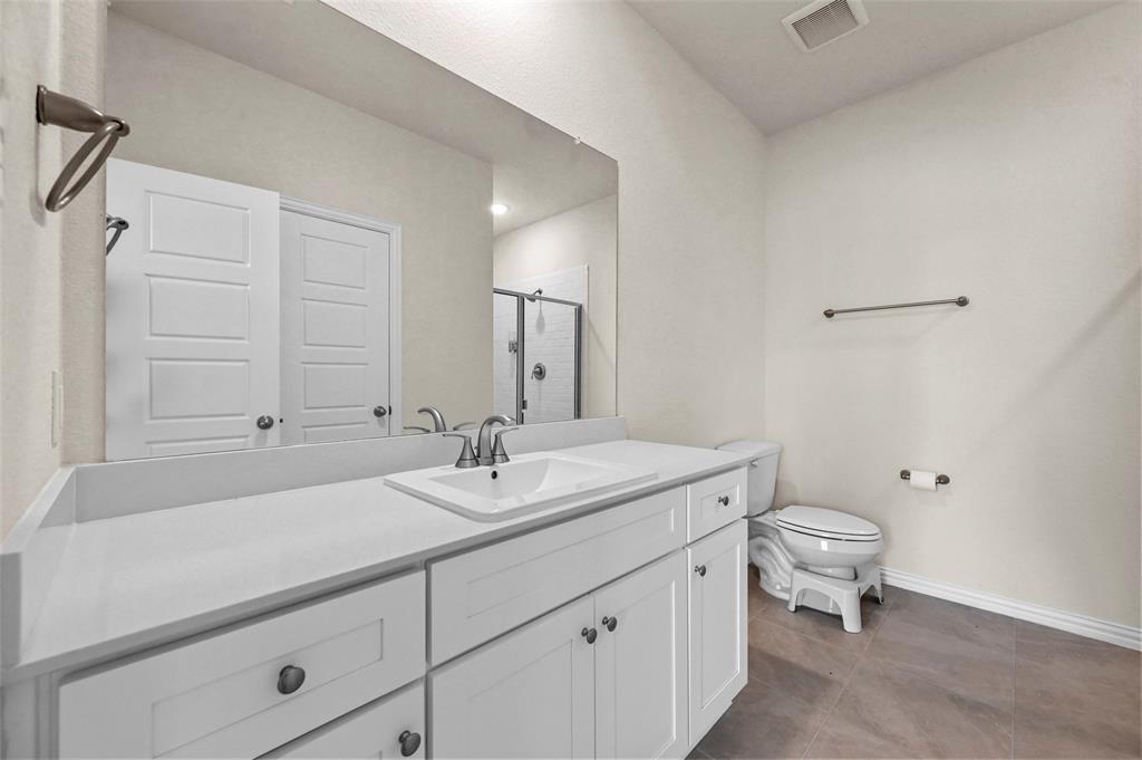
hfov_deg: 104.3
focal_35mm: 14
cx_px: 571
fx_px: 444
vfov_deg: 81.1
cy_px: 380
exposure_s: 1/40
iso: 2500
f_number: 7.1
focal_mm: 14
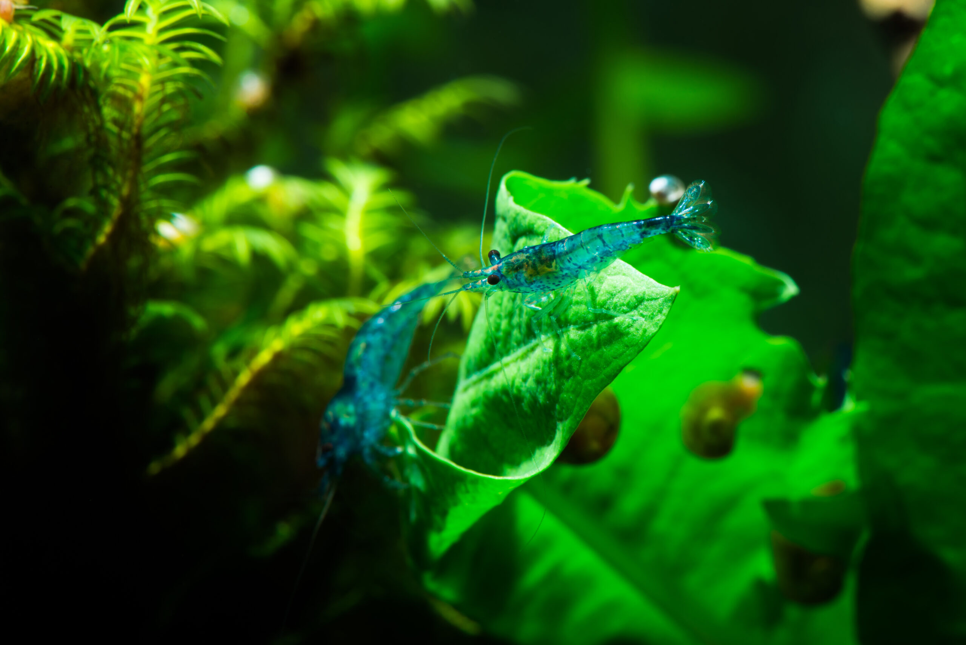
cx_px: 483
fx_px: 2818
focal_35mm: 105
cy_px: 322
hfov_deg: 19.4
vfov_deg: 13.1
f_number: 29
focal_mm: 105
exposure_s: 1/200
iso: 80
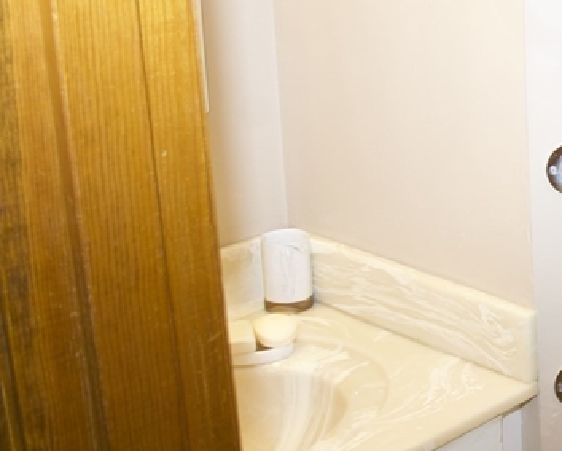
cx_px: 743
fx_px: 1155
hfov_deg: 23.8
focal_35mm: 69
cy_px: 168
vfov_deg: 22.0
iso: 100
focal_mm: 17
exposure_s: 1/2
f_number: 8
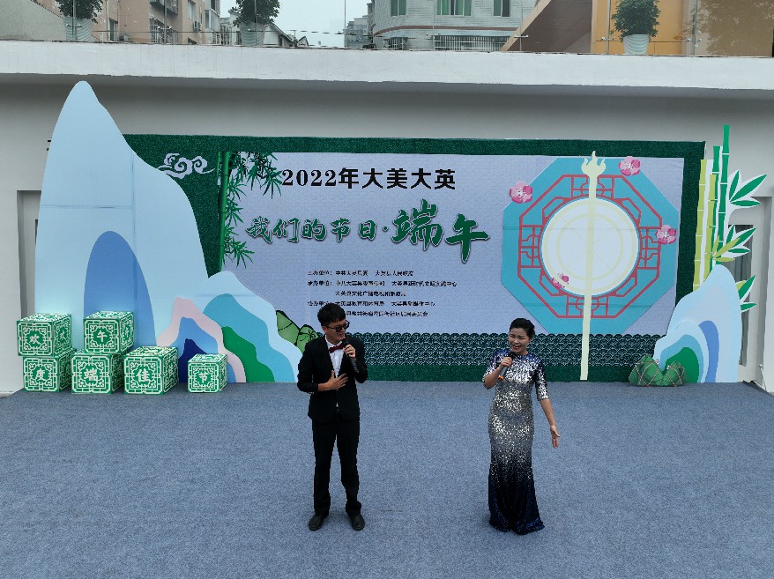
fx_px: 626
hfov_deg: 63.5
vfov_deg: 49.6
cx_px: 399
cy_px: 252
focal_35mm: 28
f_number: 2.8
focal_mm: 12.29
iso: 100
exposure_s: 1/1250
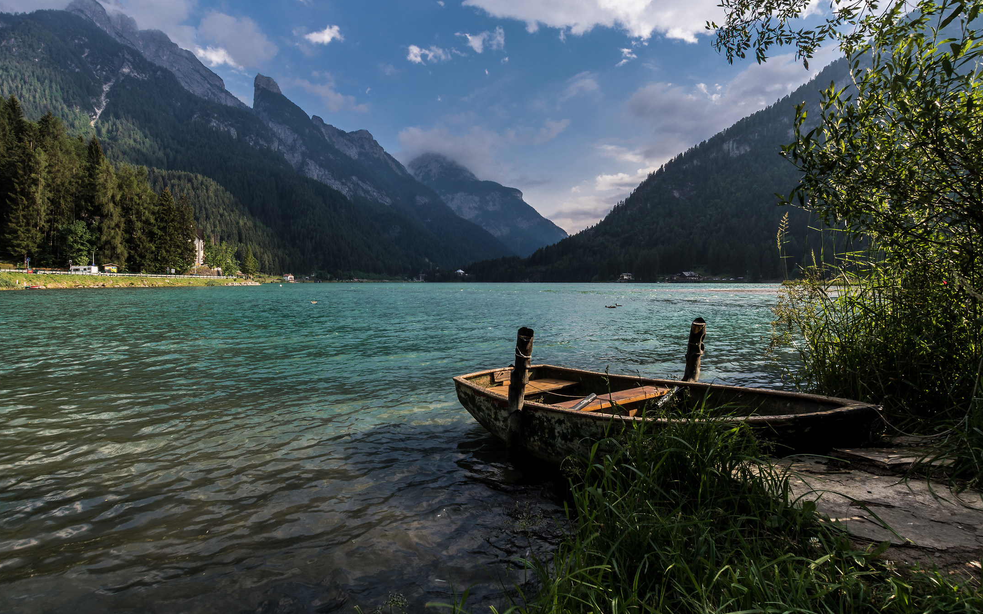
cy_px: 276
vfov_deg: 67.8
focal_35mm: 17
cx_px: 460
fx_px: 455
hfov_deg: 94.2
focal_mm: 10
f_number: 11
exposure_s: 1/60
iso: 100
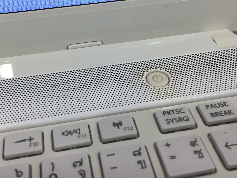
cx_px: 100
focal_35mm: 48
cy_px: 42
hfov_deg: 39.5
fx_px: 329
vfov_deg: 29.7
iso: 50
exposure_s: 1/33
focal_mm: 4.15
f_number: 2.2
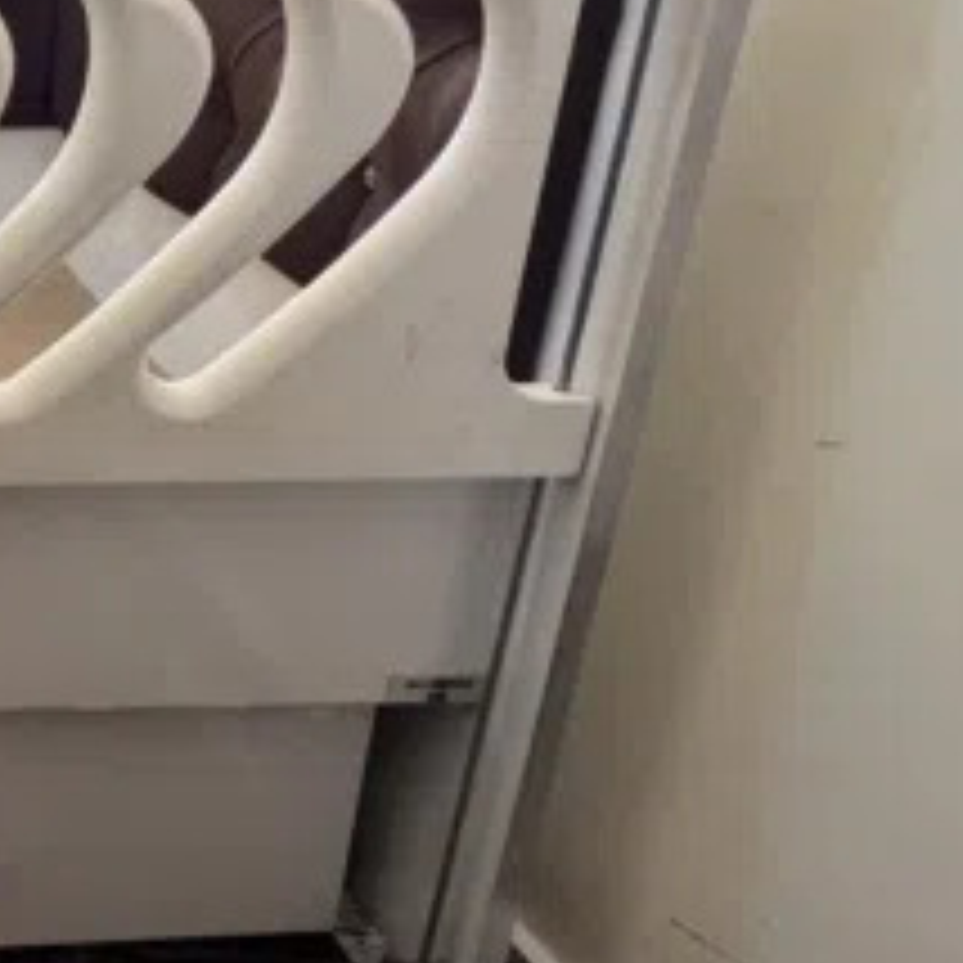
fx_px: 1165
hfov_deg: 29.5
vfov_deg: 41.0
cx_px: -446
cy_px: 72
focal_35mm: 37
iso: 250
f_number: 2.2
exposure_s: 1/100
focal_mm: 2.22
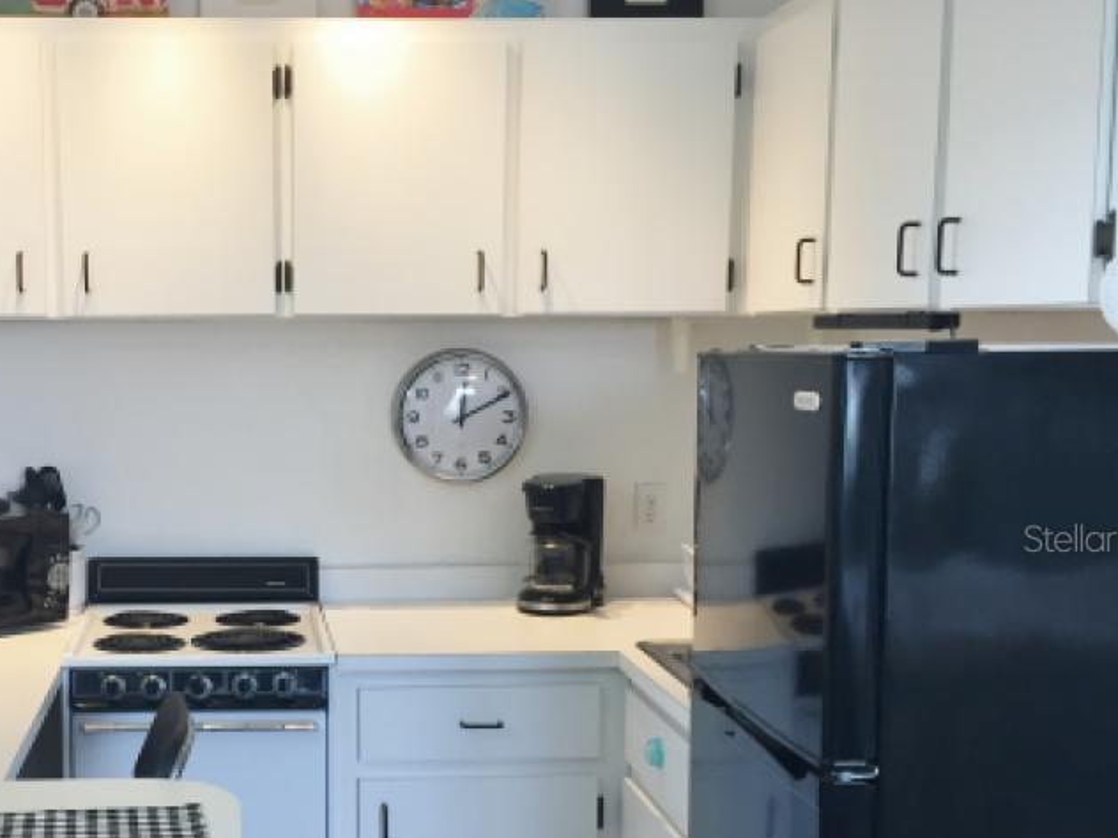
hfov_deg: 39.4
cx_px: 285
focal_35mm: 47
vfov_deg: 30.7
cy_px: 538
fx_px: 1518
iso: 32
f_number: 2.2
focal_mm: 4.15
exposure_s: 1/30
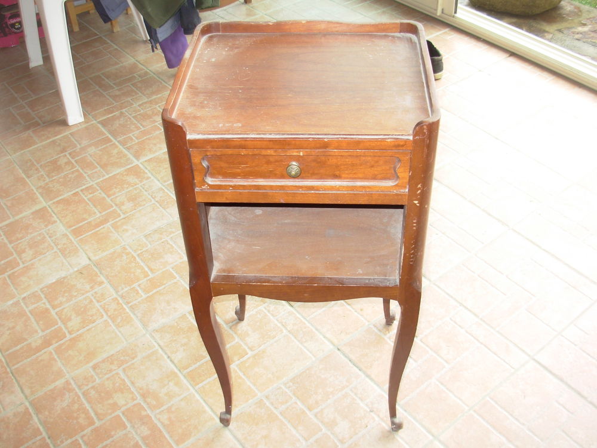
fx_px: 655
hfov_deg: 49.0
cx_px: 298
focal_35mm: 38
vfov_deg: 37.7
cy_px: 224
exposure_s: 1/171
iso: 50
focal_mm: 6.3
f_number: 2.9
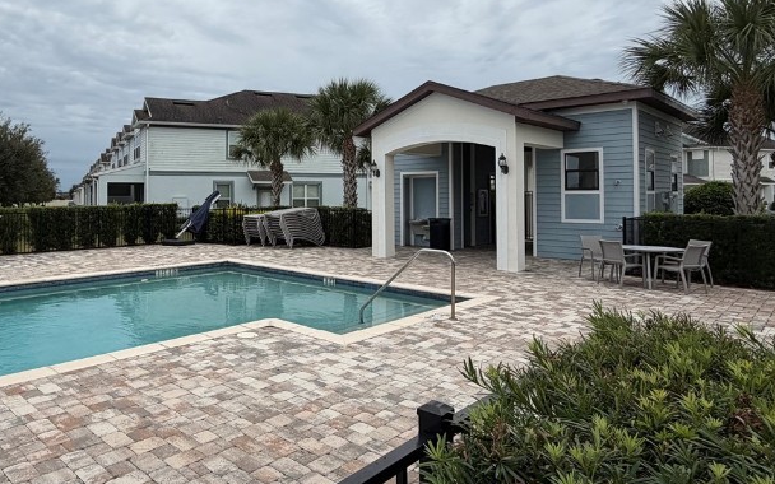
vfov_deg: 48.9
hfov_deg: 70.4
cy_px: 189
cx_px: 256
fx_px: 528
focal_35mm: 25
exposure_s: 1/502
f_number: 2.2
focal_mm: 2.22
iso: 50
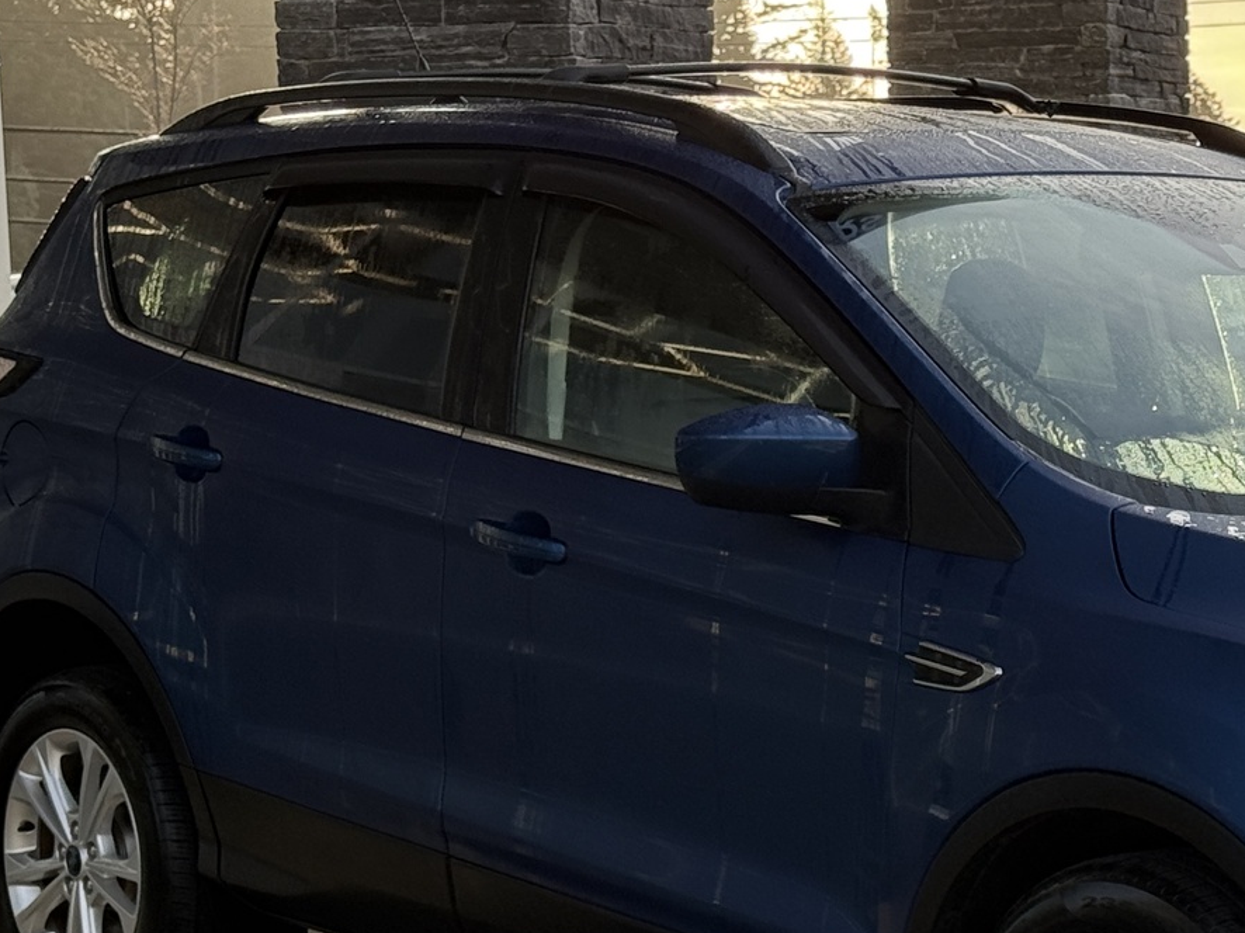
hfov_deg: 17.5
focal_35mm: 111
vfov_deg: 13.3
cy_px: 769
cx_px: 1052
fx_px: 3991
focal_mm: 6.76
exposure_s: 1/778
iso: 80
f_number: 1.78
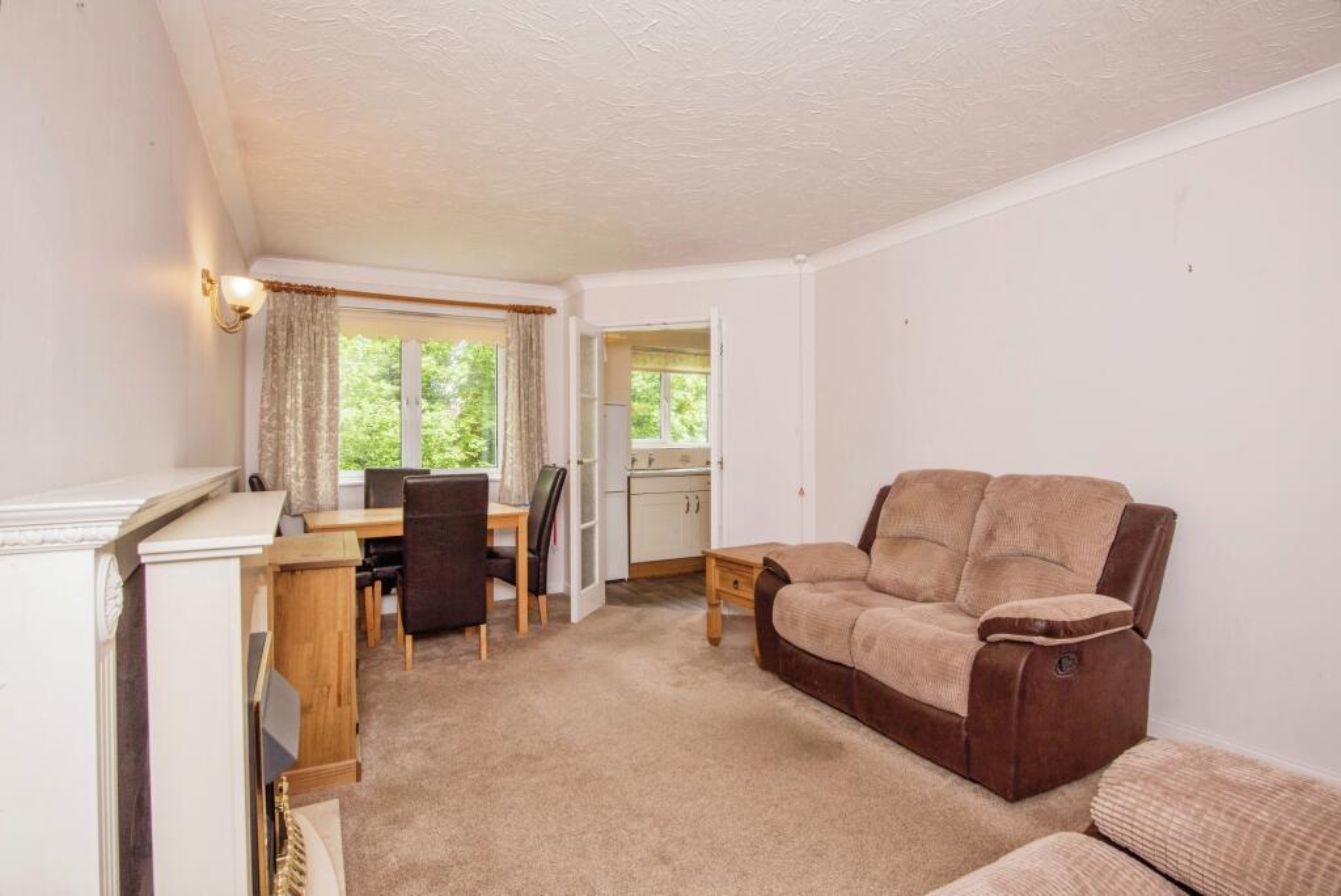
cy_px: 448
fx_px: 634
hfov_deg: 93.2
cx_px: 670
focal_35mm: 17
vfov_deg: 70.5
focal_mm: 17
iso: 400
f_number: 11
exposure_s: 1/60
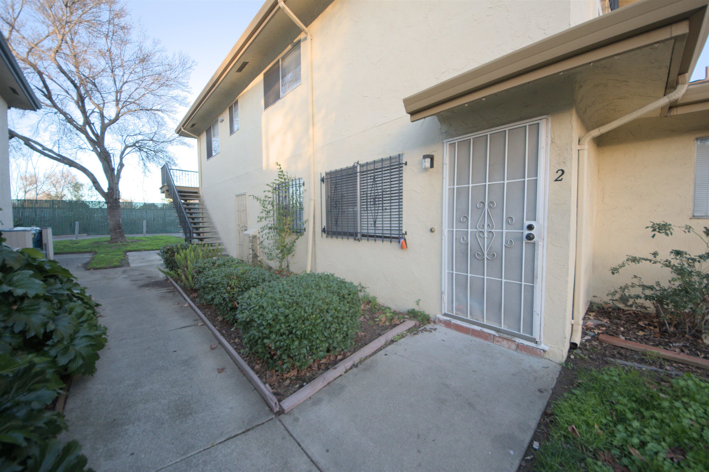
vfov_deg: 89.9
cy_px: 236
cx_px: 354
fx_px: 236
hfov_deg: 112.6
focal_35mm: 12
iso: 560
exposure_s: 1/250
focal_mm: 8.5
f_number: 4.5
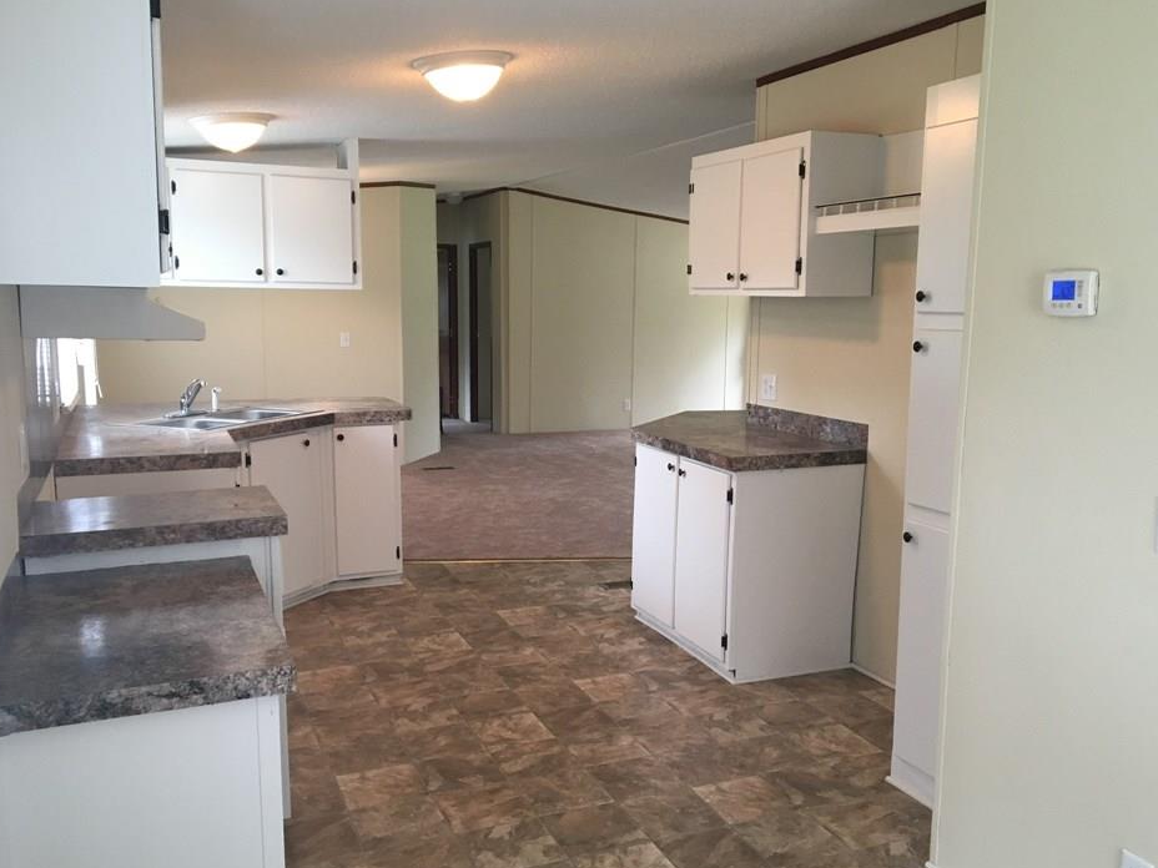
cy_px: 456
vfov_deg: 44.1
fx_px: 1070
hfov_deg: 56.8
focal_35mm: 32
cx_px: 619
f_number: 2.2
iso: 100
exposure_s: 1/30
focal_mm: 4.15
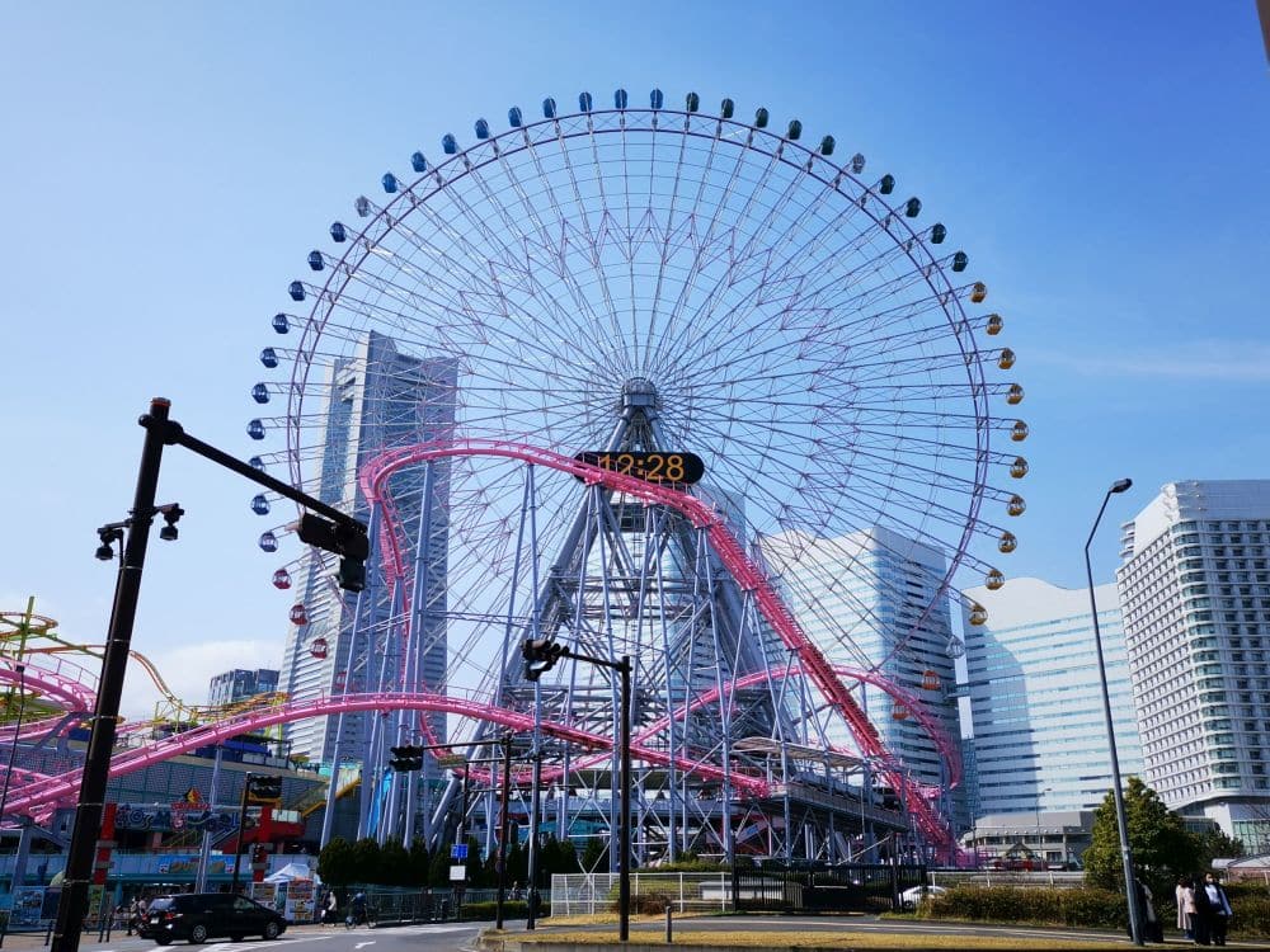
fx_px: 1137
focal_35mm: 31
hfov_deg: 58.4
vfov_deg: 45.4
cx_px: 635
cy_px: 476
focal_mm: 4.75
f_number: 1.8
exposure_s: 1/3509
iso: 50
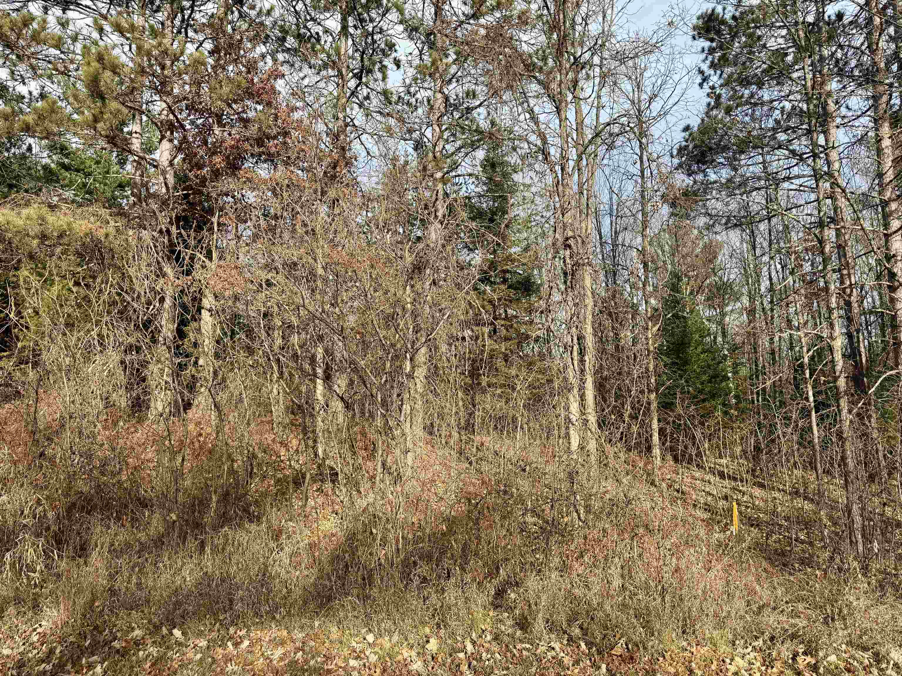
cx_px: 451
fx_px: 625
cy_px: 338
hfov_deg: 71.6
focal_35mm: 24
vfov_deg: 56.8
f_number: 1.78
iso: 80
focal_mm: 6.76
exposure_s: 1/2331
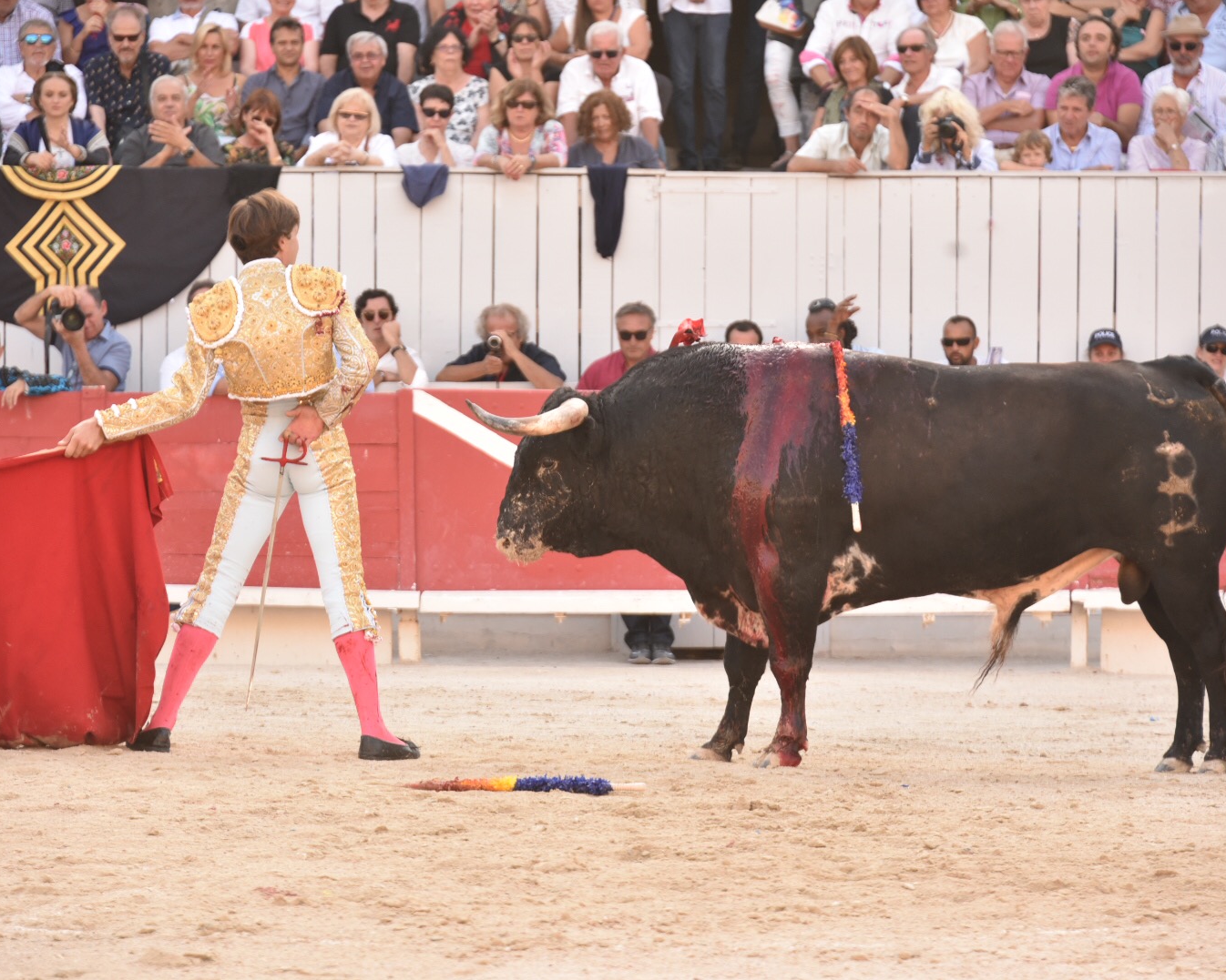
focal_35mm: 192
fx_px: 6967
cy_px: 490
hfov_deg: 10.1
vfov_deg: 8.1
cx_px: 602
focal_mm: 170
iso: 1400
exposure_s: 1/640
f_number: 5.6
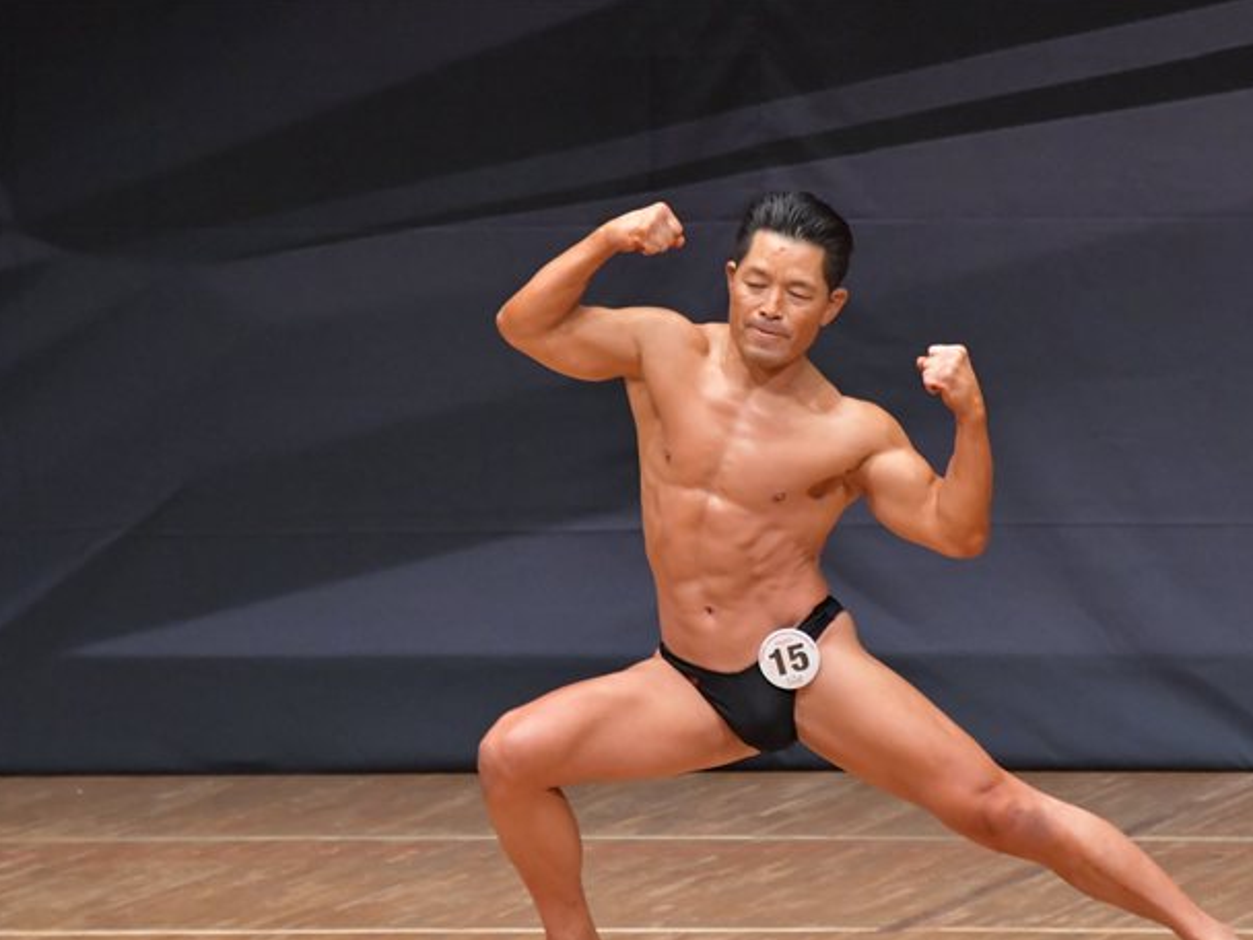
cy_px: 526
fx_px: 15311
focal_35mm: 423
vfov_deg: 3.5
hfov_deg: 4.7
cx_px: 784
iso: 6400
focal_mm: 230
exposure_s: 1/400
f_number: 5.6
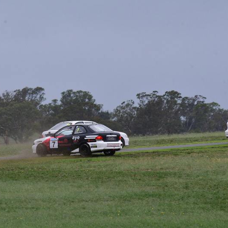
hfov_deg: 2.9
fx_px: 4575
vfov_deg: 2.9
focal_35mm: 614
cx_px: 97
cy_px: 114
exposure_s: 1/640
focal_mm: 320
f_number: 13
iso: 640
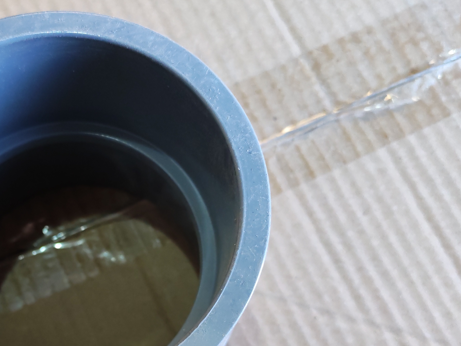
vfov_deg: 26.1
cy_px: 278
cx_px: 85
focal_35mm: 55
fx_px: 732
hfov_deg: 33.8
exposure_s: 1/100
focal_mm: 6.12
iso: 1600
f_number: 1.9
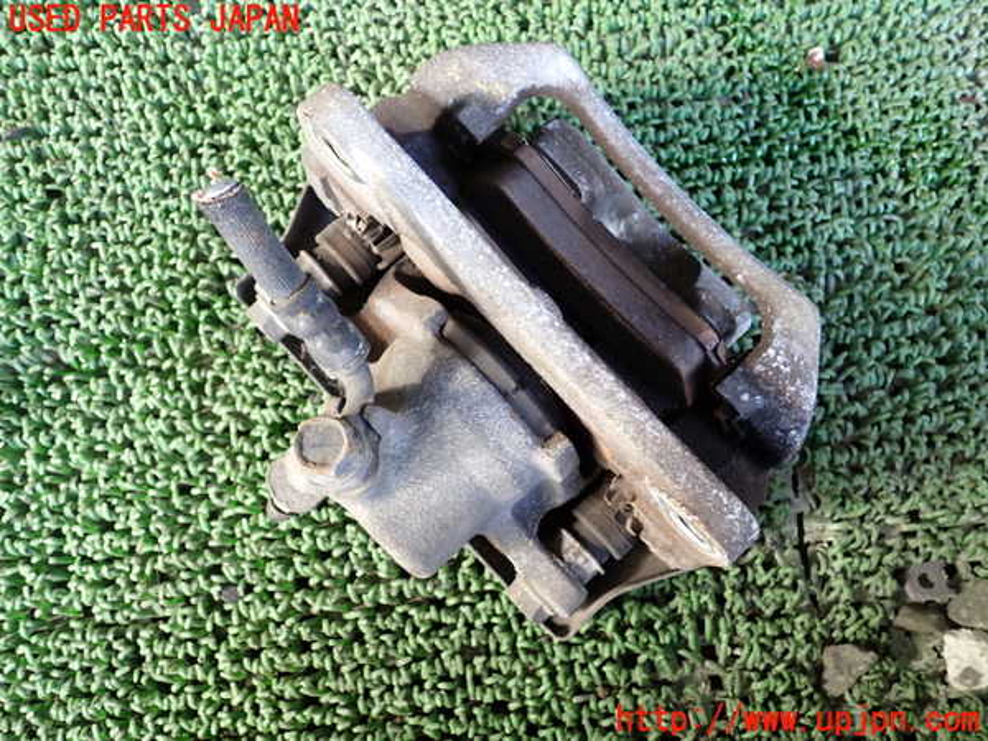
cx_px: 494
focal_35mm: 30
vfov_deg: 46.8
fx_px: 856
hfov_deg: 60.0
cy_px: 370
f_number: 2.3
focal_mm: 5.4
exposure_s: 1/60
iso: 200
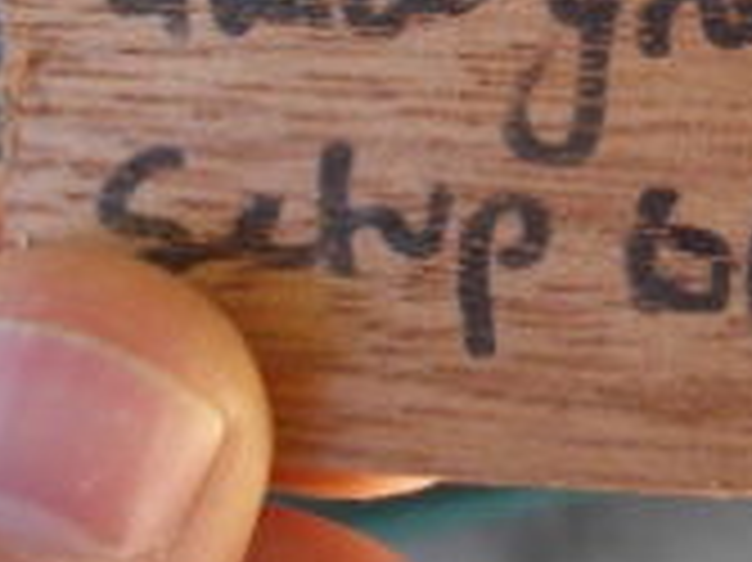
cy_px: 13
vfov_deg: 16.8
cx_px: 711
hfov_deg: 22.1
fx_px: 1867
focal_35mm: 86
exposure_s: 1/100
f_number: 2.9
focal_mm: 5.7
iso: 200
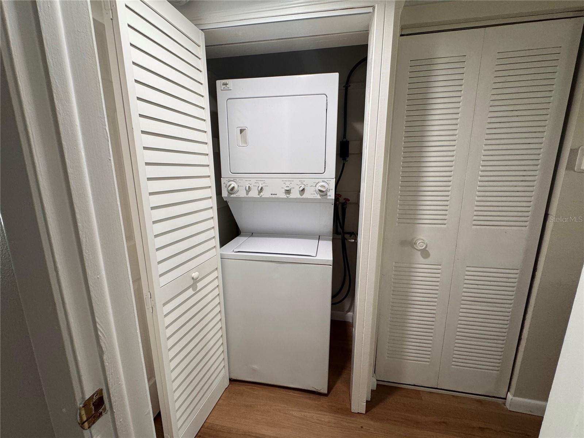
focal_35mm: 14
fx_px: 236
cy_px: 219
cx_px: 292
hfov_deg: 102.1
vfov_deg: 85.7
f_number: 2.2
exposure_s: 1/120
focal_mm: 2.22
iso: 200
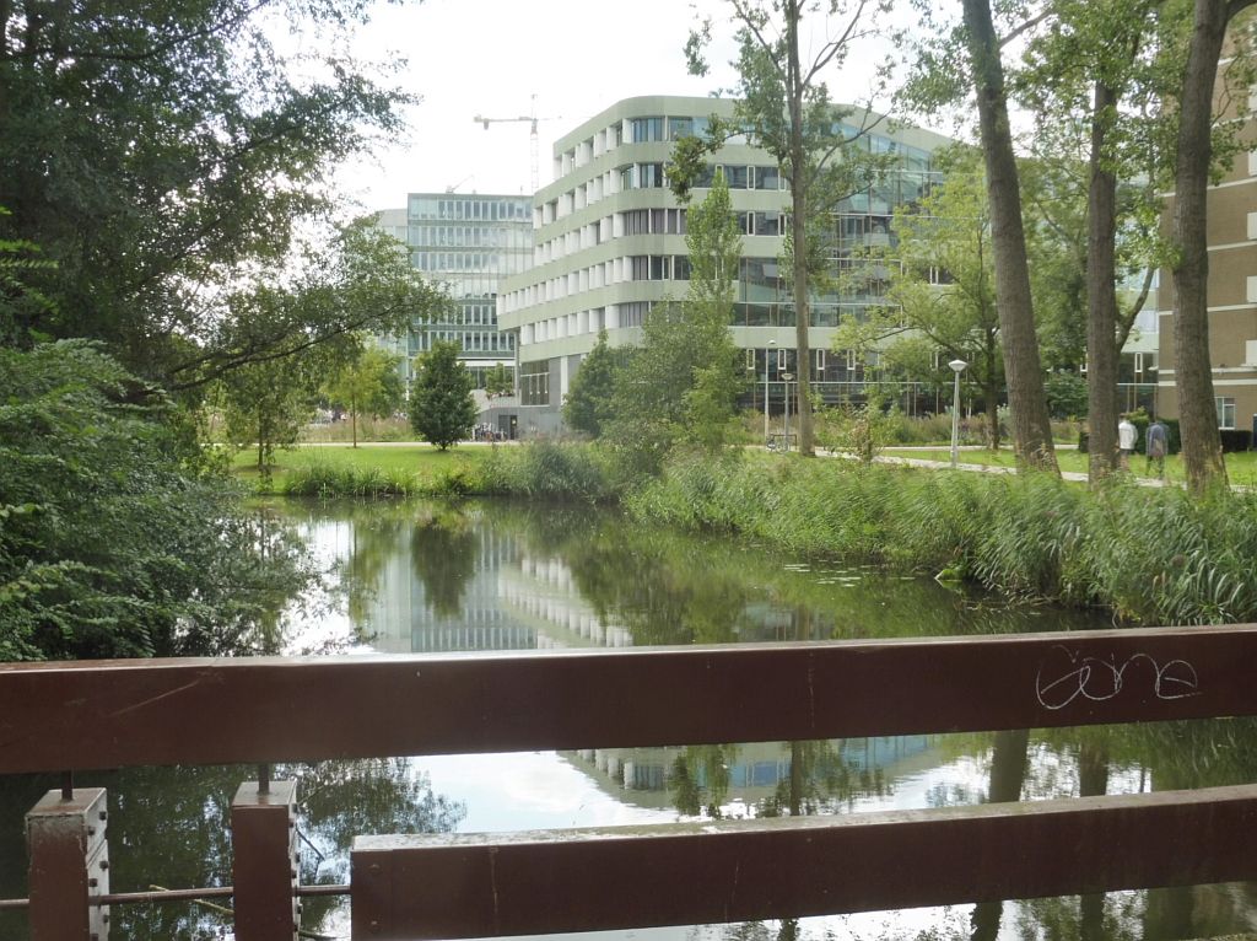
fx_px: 1415
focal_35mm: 39
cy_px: 470
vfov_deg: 36.8
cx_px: 628
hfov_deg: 47.9
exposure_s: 1/125
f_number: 5
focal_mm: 6.9
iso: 100
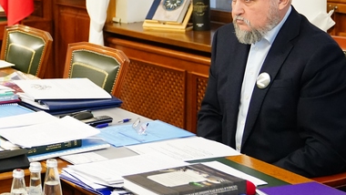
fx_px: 835
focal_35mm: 91
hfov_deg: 22.1
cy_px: 11
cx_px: -34
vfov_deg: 13.2
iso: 5000
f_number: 3.2
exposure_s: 1/100
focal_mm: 33
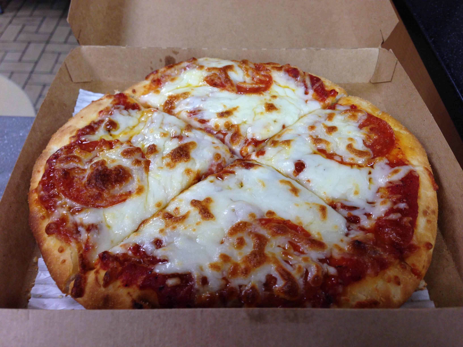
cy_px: 174
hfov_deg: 55.4
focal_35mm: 33
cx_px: 232
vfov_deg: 42.9
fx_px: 441
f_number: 2.4
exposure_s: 1/20
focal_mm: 4.12
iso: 80
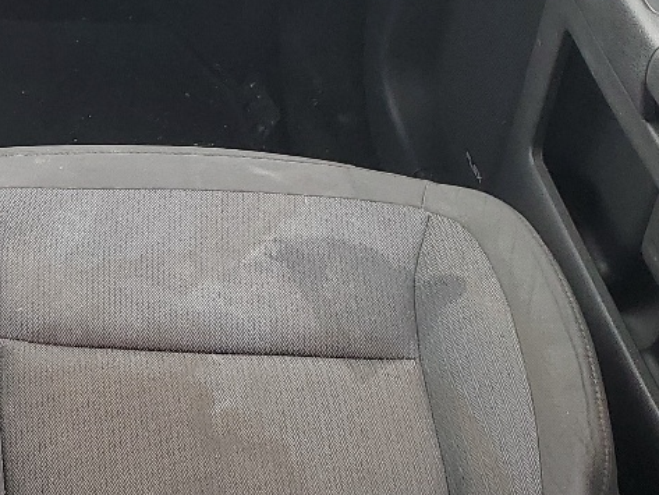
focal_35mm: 88
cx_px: -254
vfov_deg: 16.8
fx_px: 1676
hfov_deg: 20.0
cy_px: 191
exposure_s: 1/130
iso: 50
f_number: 1.5
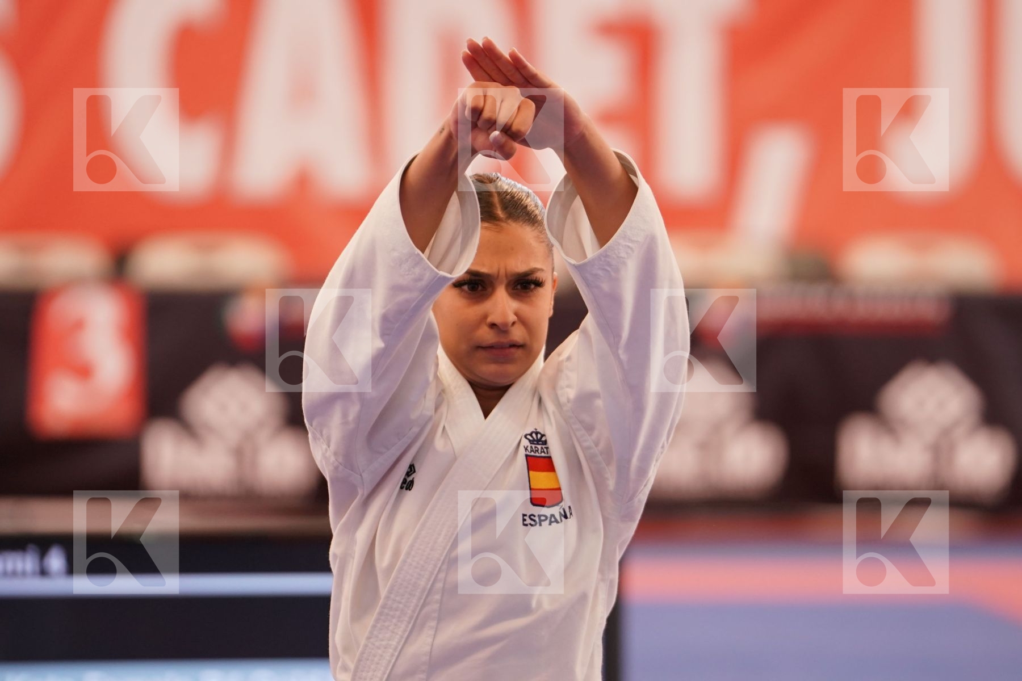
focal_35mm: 300
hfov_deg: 6.9
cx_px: 511
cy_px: 340
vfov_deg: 4.6
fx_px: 8516
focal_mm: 200
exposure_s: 1/500
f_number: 2.8
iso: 1000
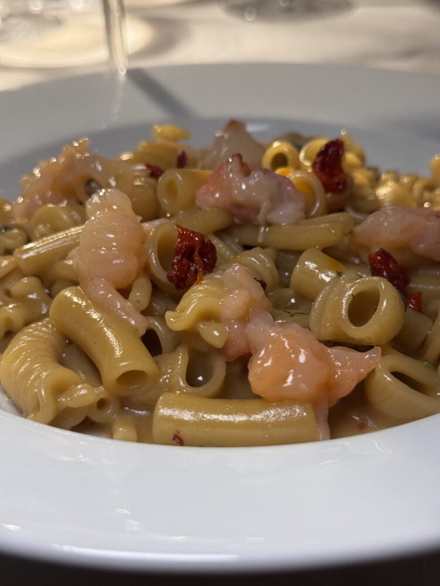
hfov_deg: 30.3
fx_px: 813
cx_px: 220
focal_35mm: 48
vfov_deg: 39.7
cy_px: 293
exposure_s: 1/47
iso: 250
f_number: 1.78
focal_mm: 6.76
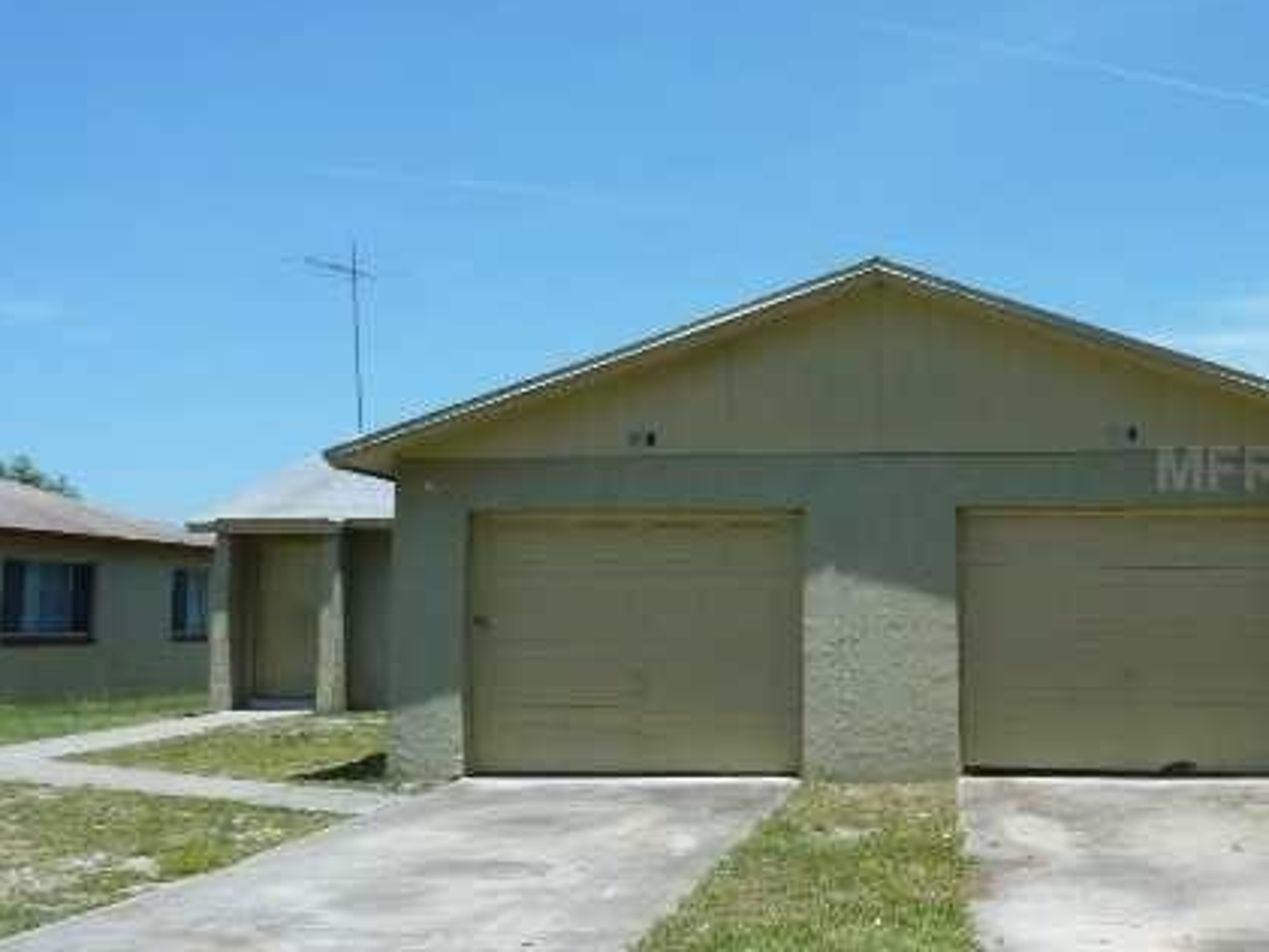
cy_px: 470
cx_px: 907
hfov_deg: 47.6
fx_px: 1393
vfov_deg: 37.7
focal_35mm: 38
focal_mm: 4.1
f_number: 4.5
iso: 80
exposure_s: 1/500
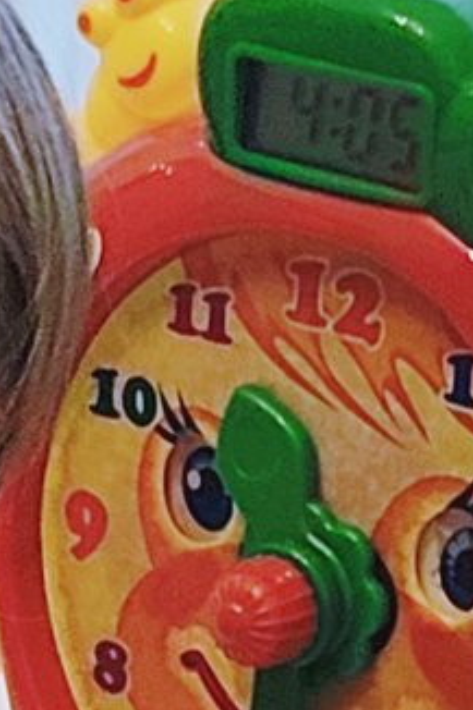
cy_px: 971
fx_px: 4636
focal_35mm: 235
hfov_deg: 5.8
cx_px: -46
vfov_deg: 8.6
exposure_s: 1/50
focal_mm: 6.19
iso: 320
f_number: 1.65
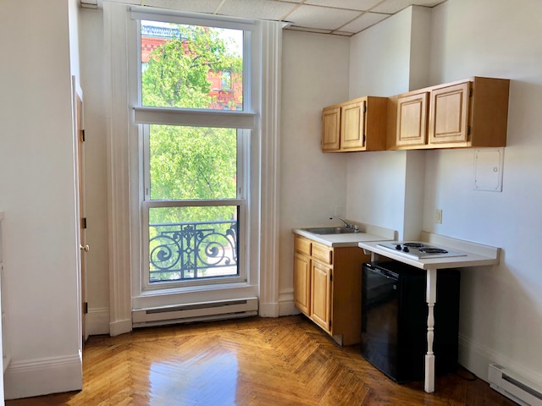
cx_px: 271
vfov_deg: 49.7
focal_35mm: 28
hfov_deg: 63.4
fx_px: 438
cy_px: 203
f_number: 1.8
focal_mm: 3.99
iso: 50
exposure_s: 1/120
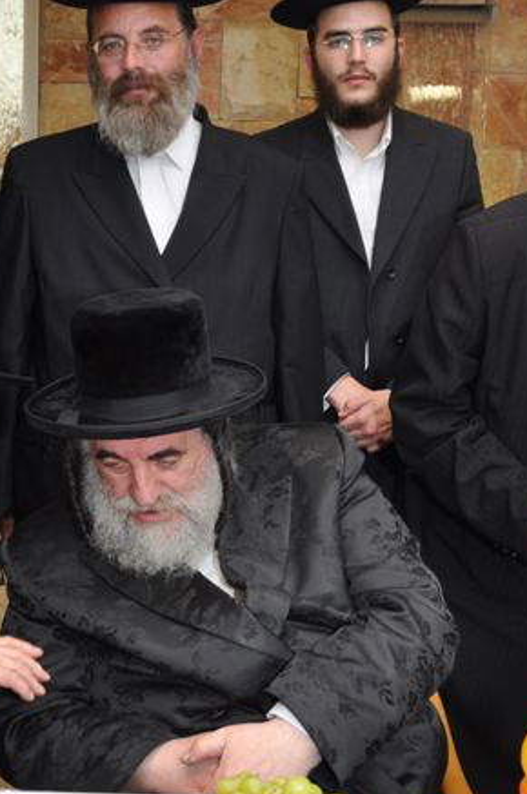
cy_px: 434
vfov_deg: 34.5
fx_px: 1278
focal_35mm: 58
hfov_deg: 23.0
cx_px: 114
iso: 400
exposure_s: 1/125
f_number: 5.6
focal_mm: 22
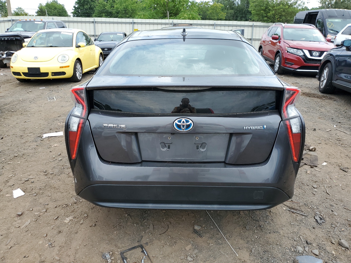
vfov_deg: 53.1
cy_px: 132
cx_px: 176
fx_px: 264
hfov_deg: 67.3
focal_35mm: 26
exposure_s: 1/1111
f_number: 1.5
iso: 50
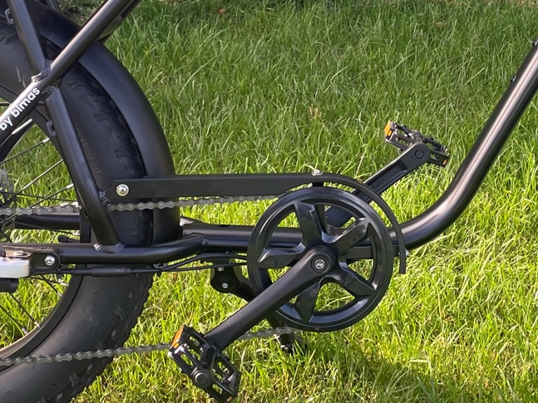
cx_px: 321
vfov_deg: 17.7
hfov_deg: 24.1
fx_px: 1259
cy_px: -9
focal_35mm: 81
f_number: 1.6
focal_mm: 4.2
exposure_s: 1/177
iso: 32
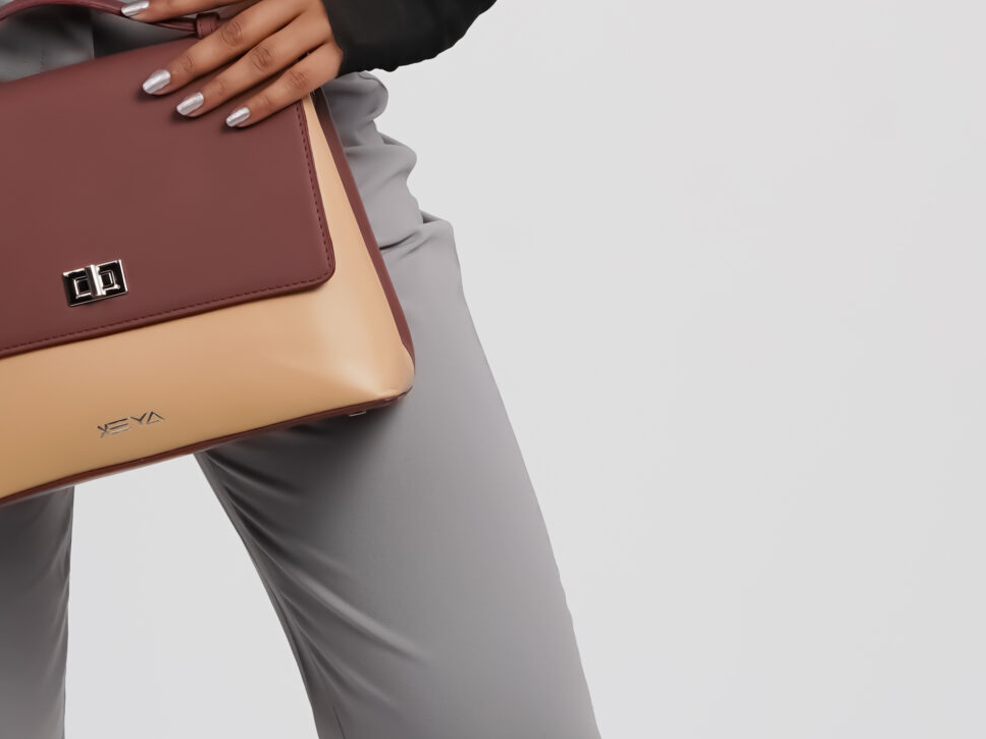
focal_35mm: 191
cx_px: 152
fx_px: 5440
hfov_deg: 10.3
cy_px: -392
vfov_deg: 7.6
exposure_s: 1/200
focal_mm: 50
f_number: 6.3
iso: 400
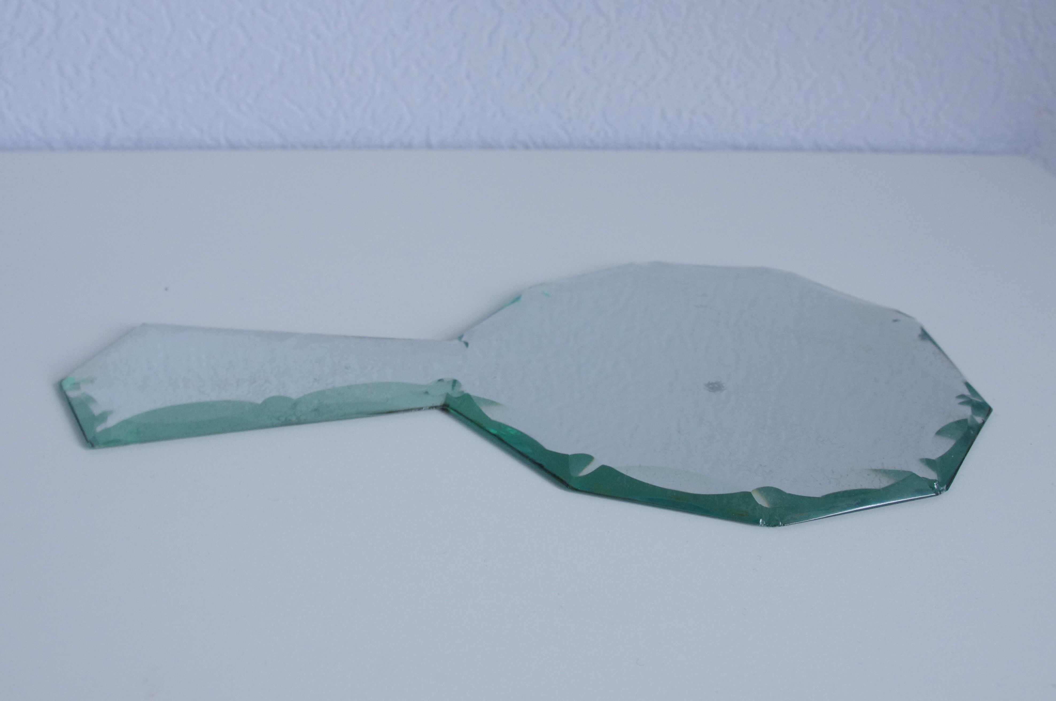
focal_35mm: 34
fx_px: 996
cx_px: 528
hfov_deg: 55.9
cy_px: 350
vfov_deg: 38.8
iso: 800
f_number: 8
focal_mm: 23.13
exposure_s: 1/10
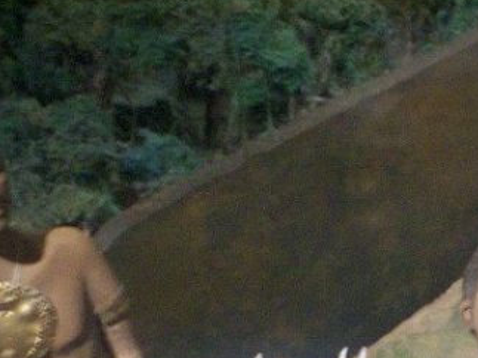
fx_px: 1684
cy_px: 578
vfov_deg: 11.5
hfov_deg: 15.6
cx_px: 548
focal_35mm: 122
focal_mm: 6
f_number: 4.5
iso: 200
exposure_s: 1/5.66
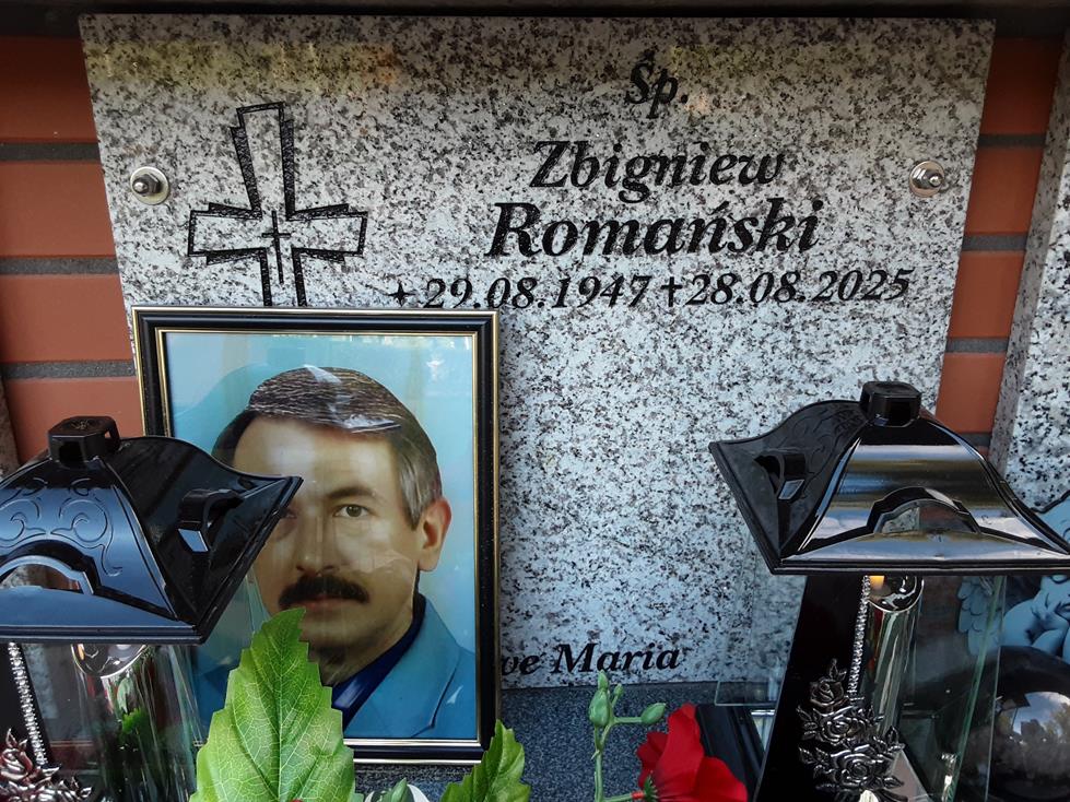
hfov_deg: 63.5
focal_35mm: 28
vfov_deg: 49.7
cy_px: 401
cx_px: 535
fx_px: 865
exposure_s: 1/100
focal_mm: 2.9
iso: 64
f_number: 1.9
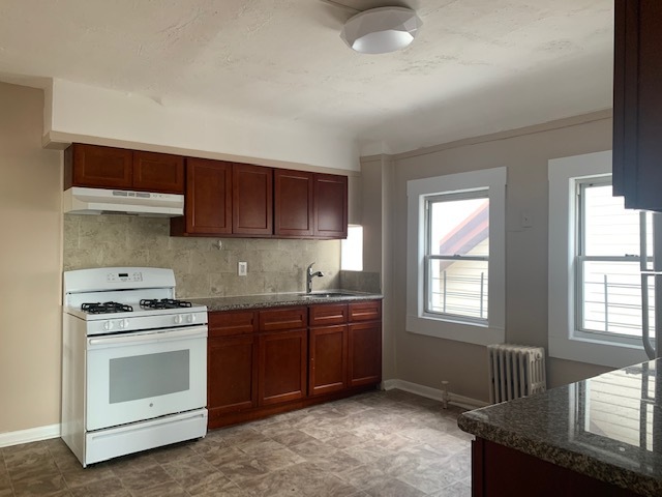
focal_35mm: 26
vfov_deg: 53.1
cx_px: 331
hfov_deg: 67.3
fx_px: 497
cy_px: 248
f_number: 1.8
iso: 160
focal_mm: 4.25
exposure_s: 1/60
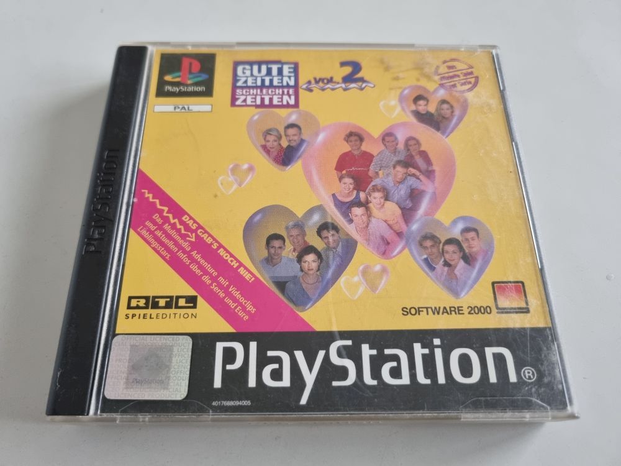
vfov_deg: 53.1
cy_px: 233
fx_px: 466
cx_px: 310
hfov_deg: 67.3
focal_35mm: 26
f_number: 1.8
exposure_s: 1/50
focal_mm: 5.4
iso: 400
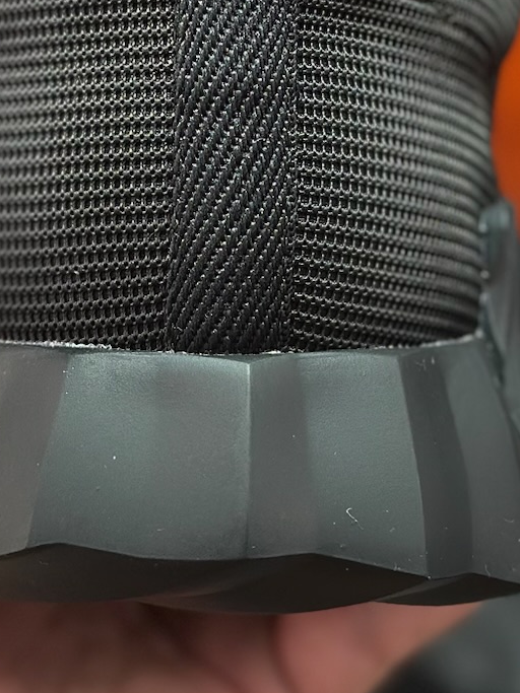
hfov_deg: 10.3
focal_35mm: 144
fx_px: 2885
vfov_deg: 13.6
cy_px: 116
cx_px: 212
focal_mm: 6.86
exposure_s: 1/315
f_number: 1.78
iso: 80
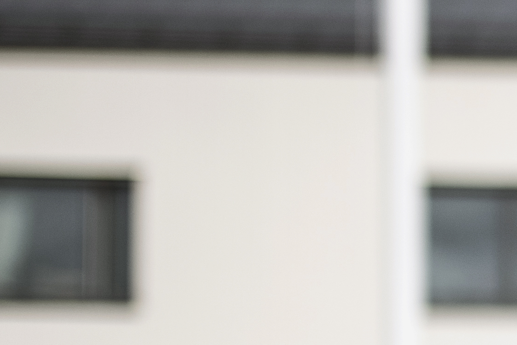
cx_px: 1777
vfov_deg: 5.2
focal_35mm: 259
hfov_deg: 6.8
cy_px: 768
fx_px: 3719
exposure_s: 1/3200
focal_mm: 35
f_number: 1.4
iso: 100
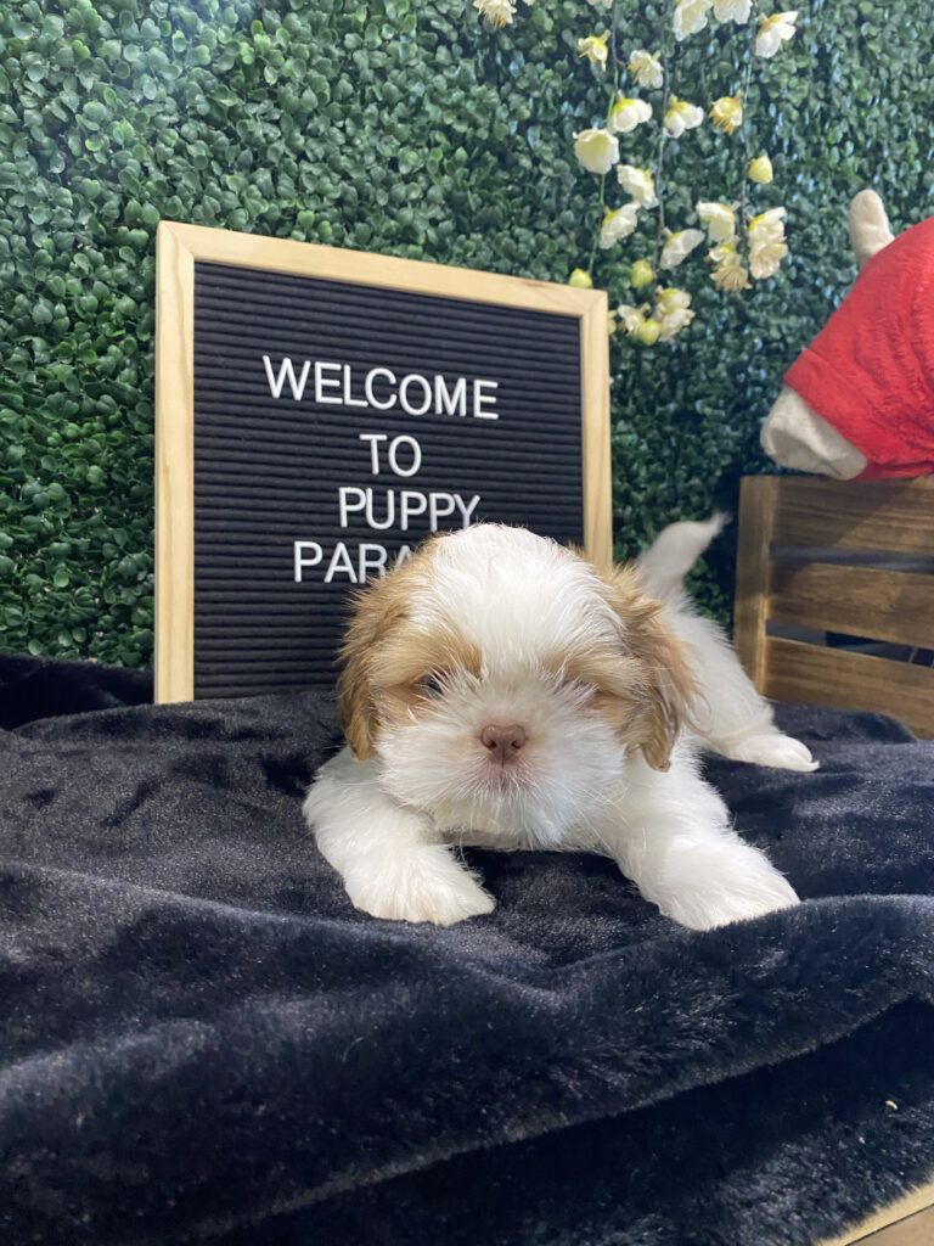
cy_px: 623
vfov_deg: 67.3
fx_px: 935
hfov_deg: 53.1
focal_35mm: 26
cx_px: 467
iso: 400
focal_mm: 4.25
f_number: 1.8
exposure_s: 1/60
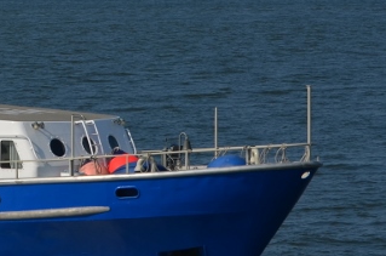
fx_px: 3604
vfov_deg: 4.1
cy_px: 33
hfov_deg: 6.1
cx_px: -179
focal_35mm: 337
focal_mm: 70
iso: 100
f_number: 9.5
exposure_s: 1/350
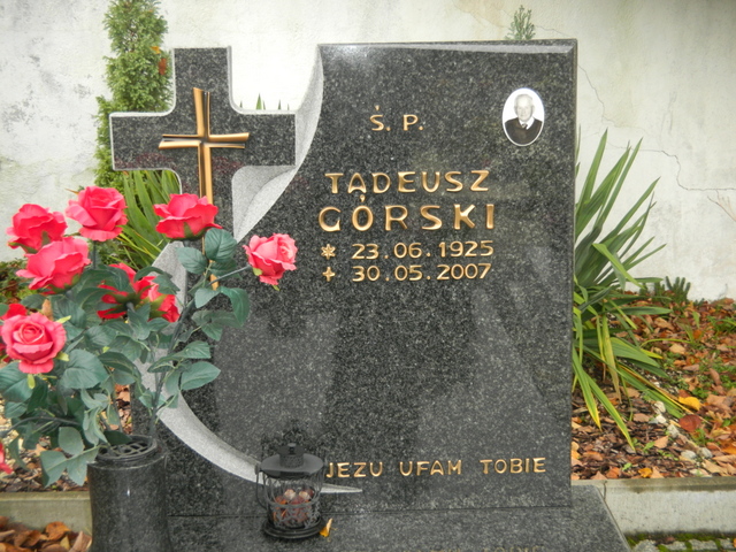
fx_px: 1169
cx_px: 368
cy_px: 276
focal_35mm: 55
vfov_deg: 26.6
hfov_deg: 34.9
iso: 113
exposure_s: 1/76.7
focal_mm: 9.9
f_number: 4.2
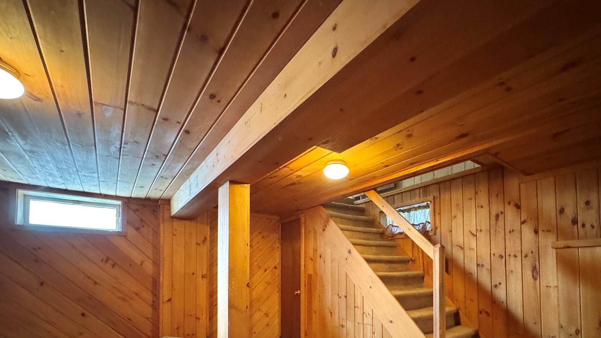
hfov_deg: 92.3
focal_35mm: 18
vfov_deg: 57.5
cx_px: 334
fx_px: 287
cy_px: 259
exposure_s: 1/40
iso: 1250
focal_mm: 2.22
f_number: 2.2
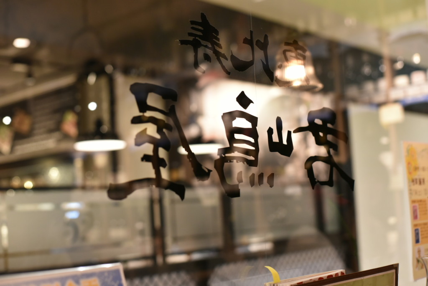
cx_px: 214
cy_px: 143
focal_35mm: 50
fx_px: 595
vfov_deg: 27.1
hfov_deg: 39.6
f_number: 3.5
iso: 1600
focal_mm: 50
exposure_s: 1/100
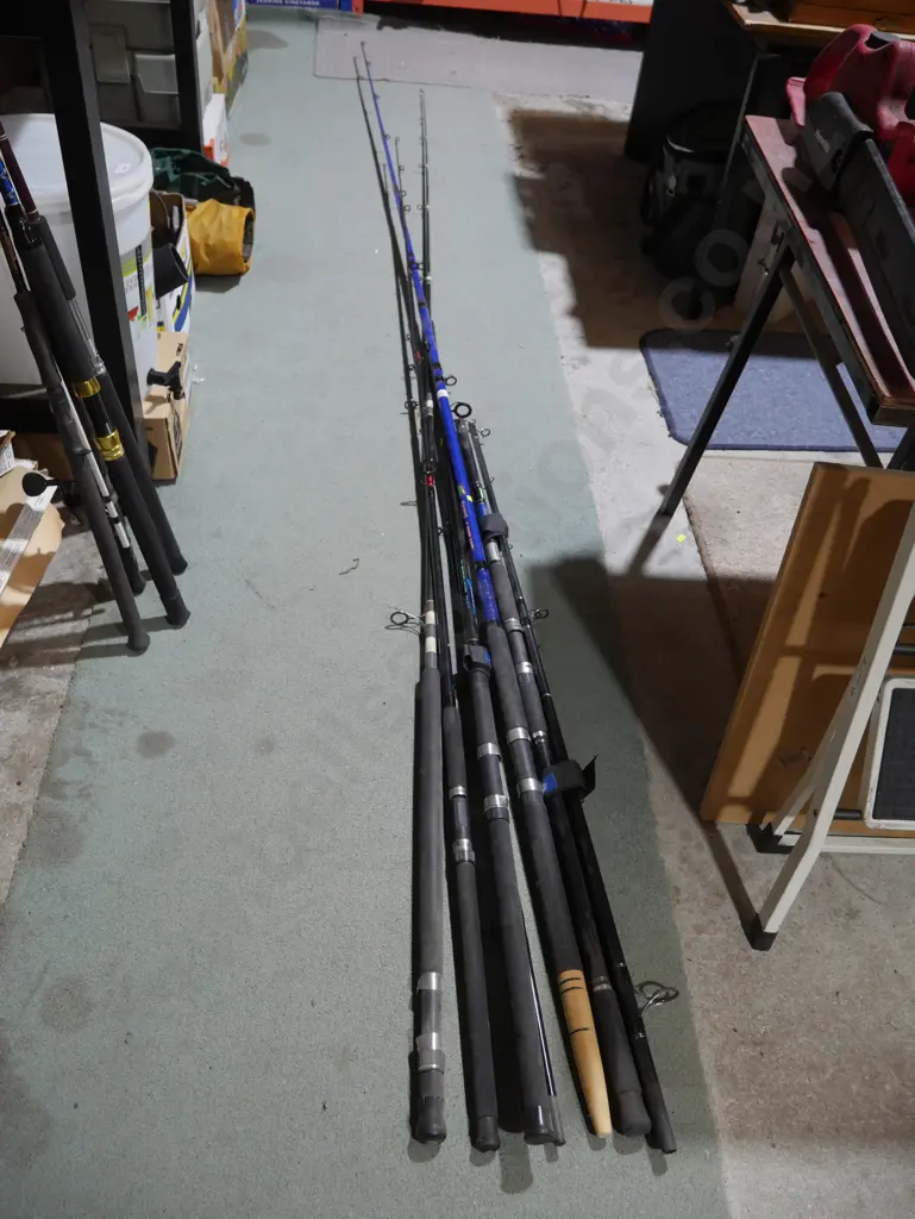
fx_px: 1056
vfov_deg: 59.9
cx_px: 458
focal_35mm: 30
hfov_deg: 46.8
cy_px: 610
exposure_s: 1/60
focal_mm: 15
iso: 500
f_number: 3.6
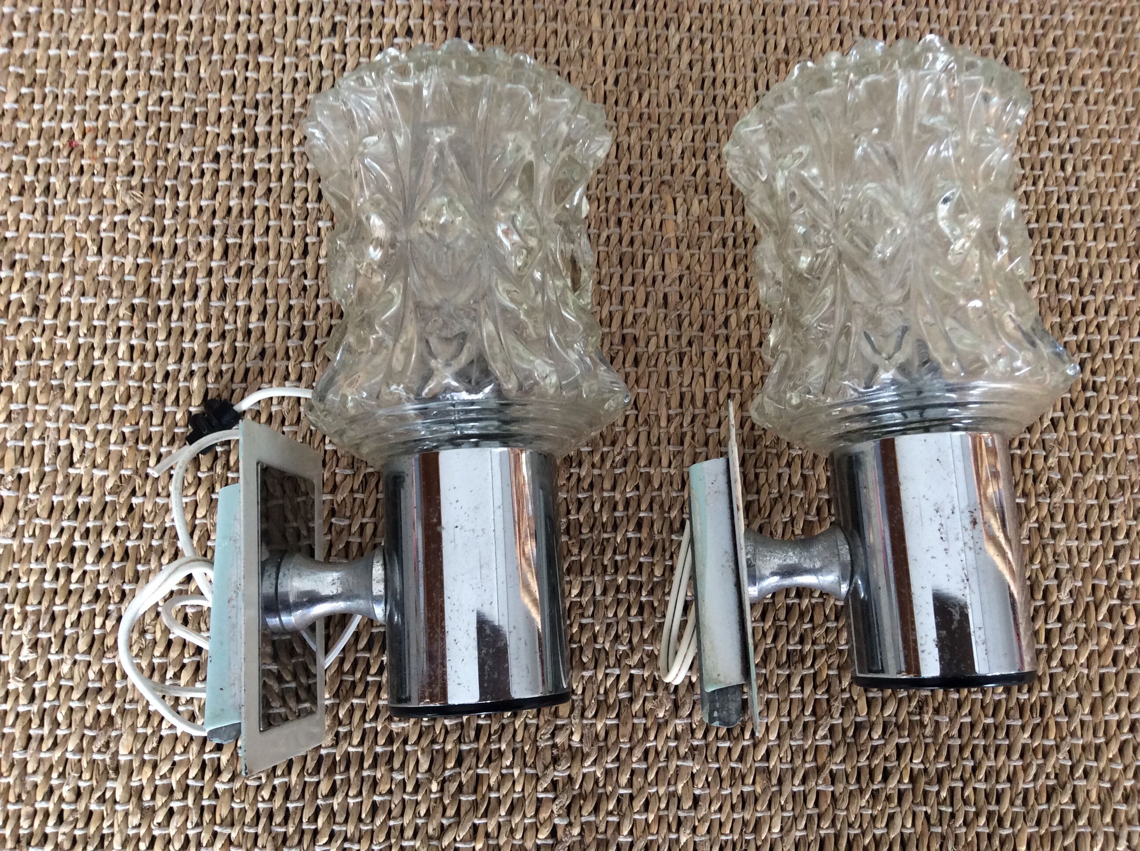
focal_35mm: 32
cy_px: 426
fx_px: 1052
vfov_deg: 44.1
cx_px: 570
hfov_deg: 56.9
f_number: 2.4
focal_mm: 3.3
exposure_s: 1/25
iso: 80
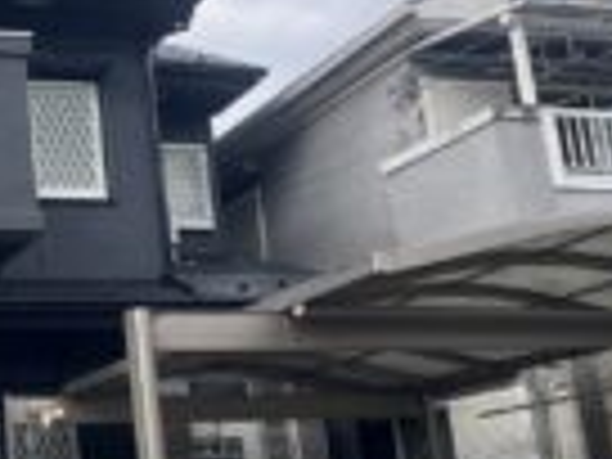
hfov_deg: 26.8
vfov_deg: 21.9
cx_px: -50
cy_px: 254
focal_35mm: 67
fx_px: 1185
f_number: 1.6
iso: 50
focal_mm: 5.1
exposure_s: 1/804
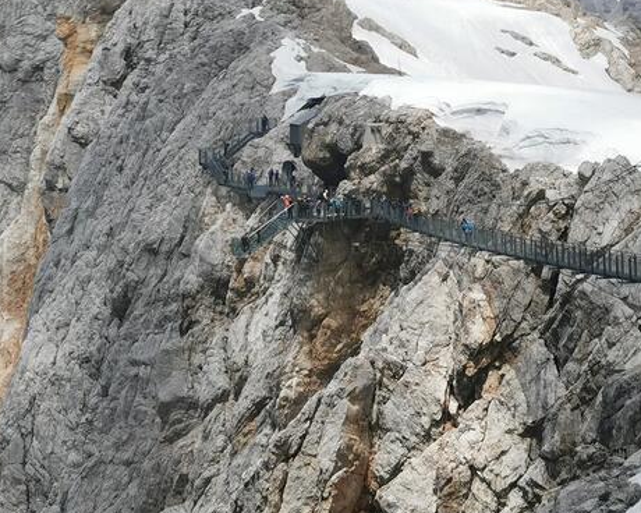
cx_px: 372
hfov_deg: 13.8
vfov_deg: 11.0
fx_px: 2656
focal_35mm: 140
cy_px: 122
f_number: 1.8
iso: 50
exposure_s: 1/6289
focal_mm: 5.58
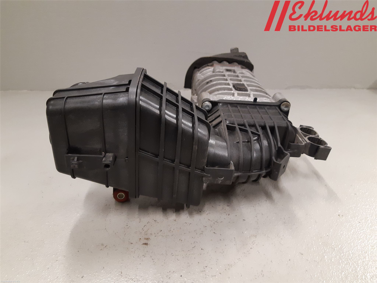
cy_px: 142
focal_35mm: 26
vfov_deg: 53.1
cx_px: 188
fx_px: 283
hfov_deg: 67.3
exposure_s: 1/50
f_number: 1.7
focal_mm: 3.93
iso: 200
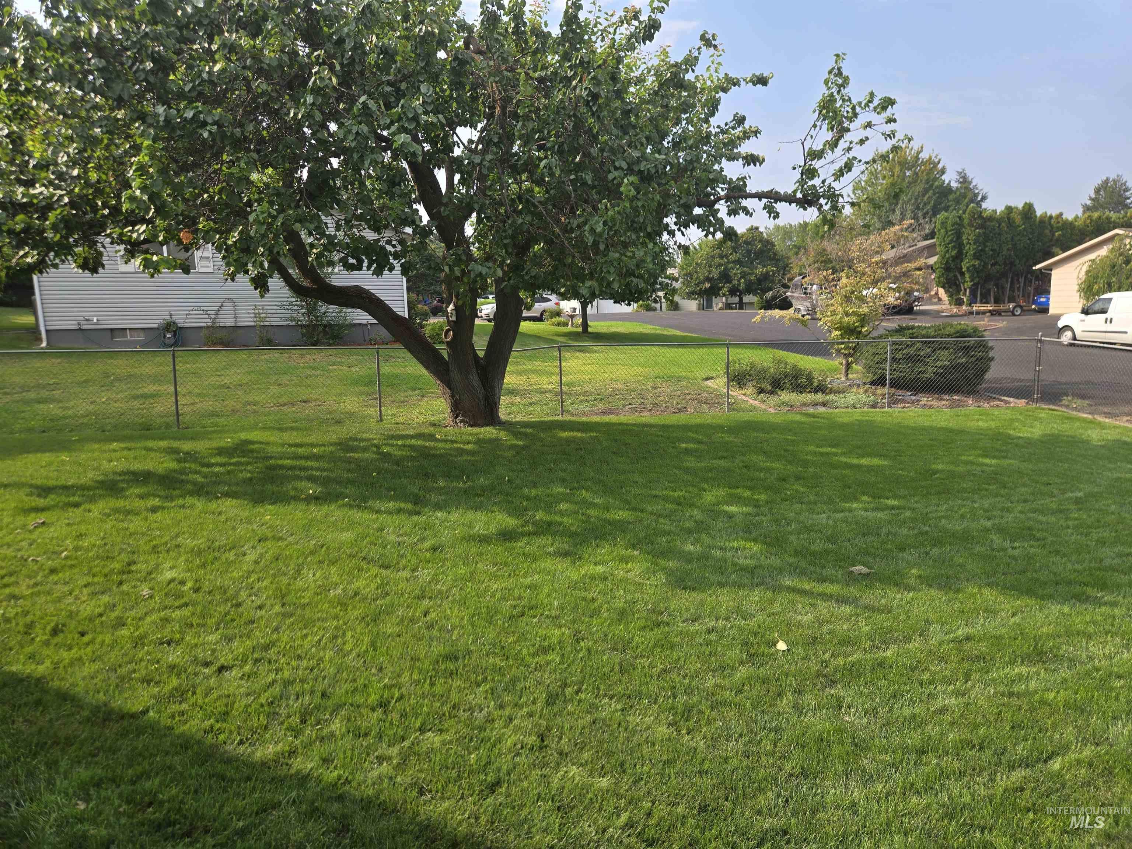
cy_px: 424
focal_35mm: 23
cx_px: 566
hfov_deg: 73.9
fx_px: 752
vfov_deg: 58.9
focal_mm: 5.4
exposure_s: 1/1076
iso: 25
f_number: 1.8
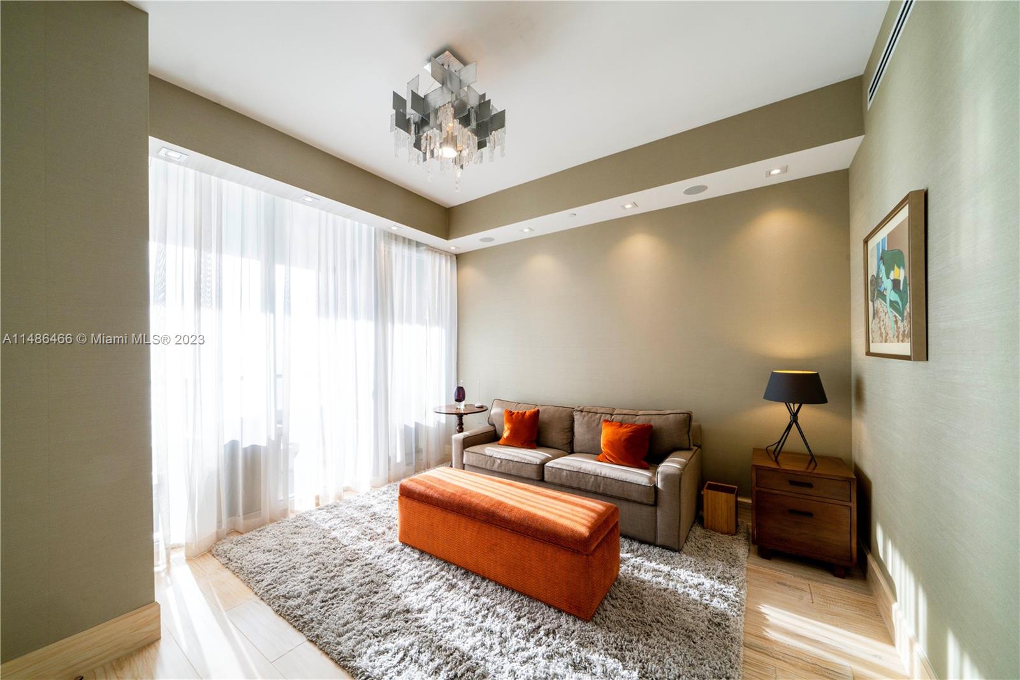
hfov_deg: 108.3
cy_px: 340
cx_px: 510
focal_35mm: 13
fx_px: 368
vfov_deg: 85.4
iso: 250
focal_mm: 13
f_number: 11
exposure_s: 1/30
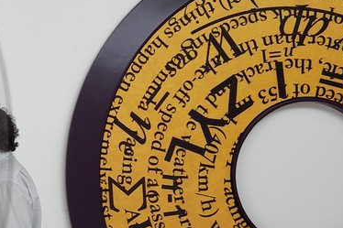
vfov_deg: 11.0
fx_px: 1181
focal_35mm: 124
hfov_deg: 13.7
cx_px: -371
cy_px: 152
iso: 400
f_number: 7.1
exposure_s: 1/125
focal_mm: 29
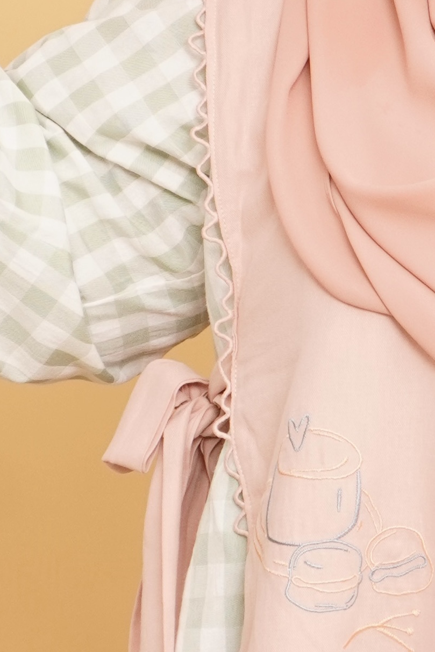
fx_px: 3122
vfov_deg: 11.9
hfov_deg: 7.8
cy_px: 318
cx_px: 717
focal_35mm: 172
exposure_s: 1/60
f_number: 7.1
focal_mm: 25
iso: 400
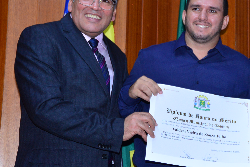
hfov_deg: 19.2
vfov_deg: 12.9
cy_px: 77
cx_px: 183
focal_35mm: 106
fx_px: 736
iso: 2000
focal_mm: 62
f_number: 5
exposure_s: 1/125
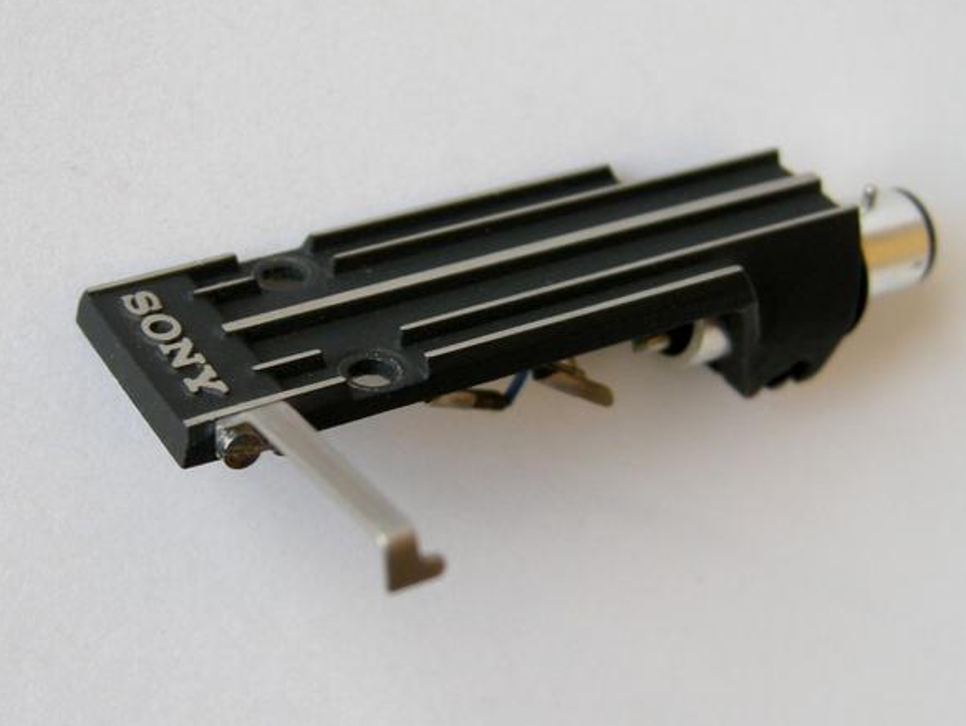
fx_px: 1005
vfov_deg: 39.7
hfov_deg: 51.3
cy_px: 363
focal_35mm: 36
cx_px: 492
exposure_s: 1/59.8
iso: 96
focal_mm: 7.5
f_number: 2.7
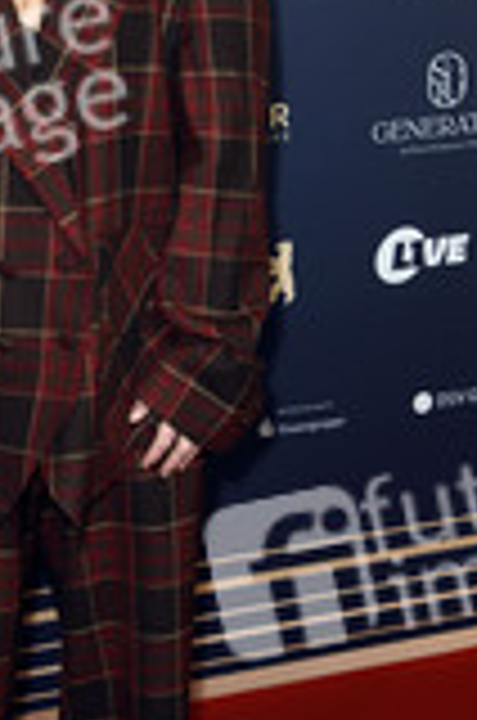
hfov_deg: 15.8
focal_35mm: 85
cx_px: 27
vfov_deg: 24.0
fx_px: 1697
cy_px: 328
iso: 640
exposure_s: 1/320
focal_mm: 34
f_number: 5
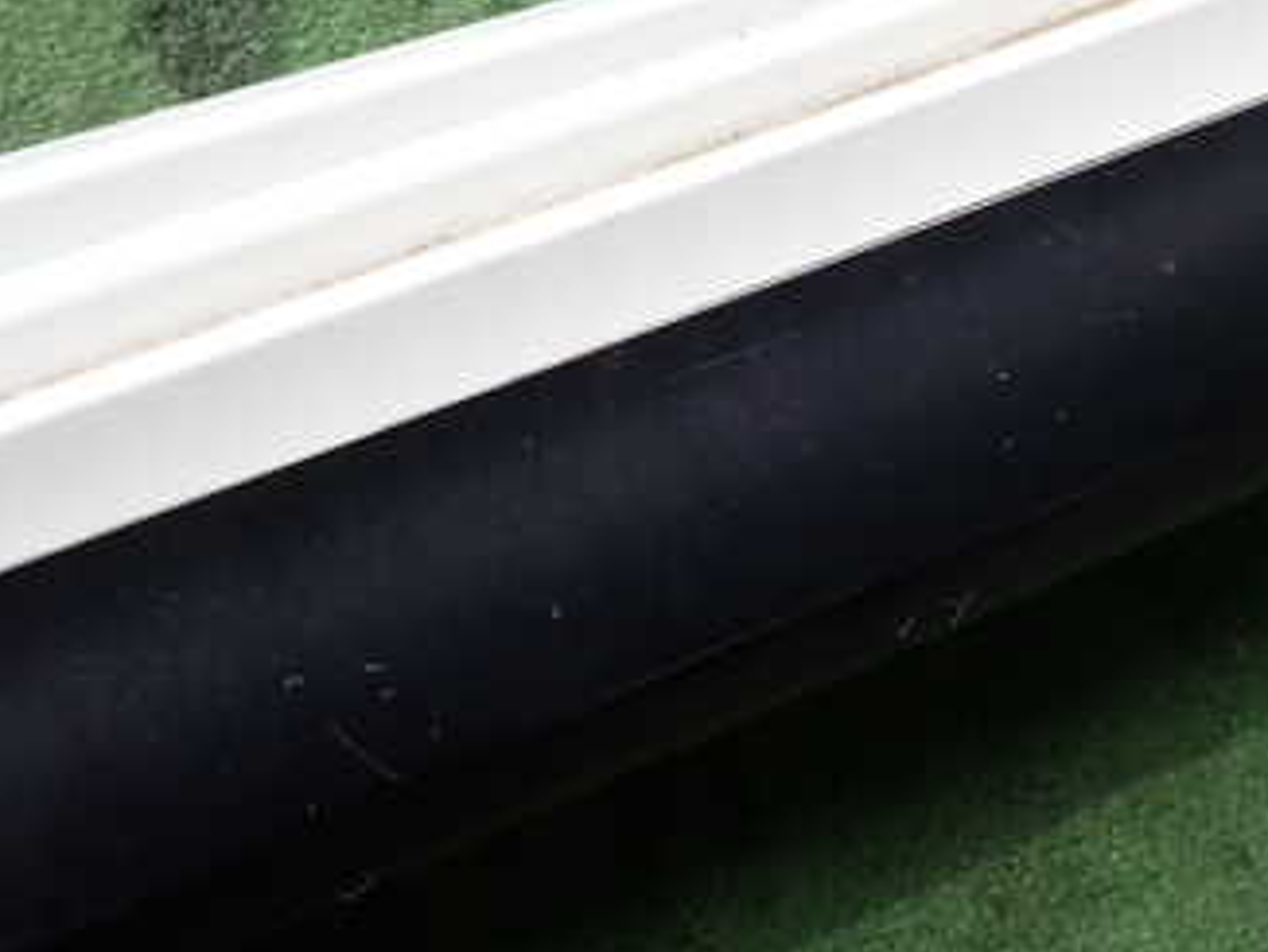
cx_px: 786
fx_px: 1686
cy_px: 249
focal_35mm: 46
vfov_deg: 31.1
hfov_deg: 40.9
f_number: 2.8
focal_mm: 4.5
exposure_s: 1/400
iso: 100
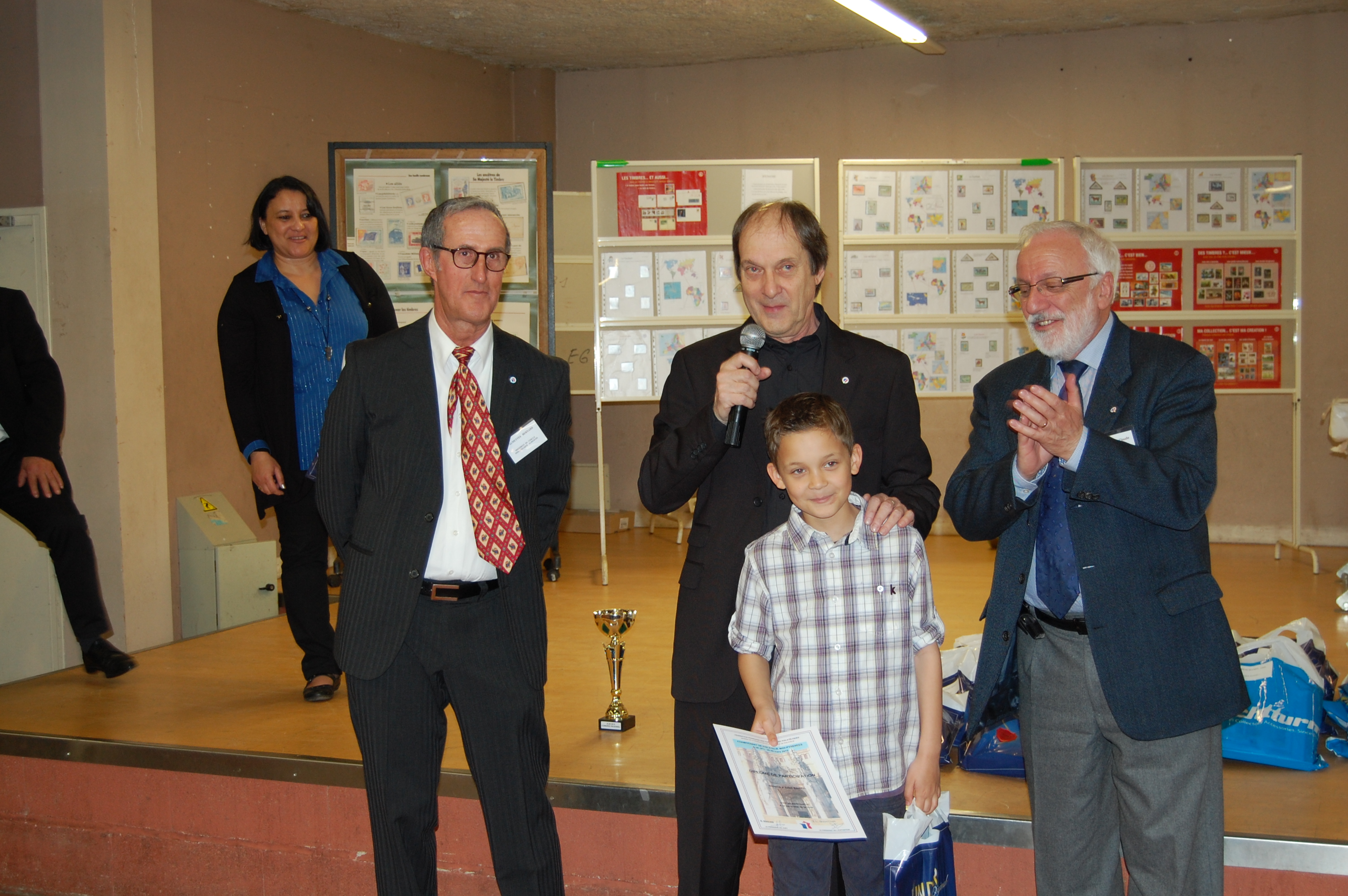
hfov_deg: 42.4
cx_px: 674
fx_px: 1740
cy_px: 448
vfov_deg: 28.9
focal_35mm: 46
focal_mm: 31
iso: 400
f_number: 4.5
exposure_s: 1/60
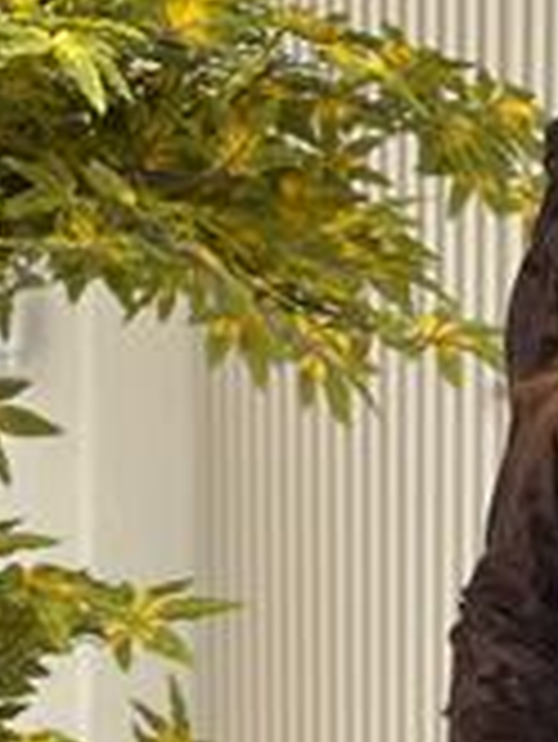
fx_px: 3327
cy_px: 650
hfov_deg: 9.5
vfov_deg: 12.6
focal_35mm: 155
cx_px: 590
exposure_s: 1/229
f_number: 1.78
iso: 80
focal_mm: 6.86
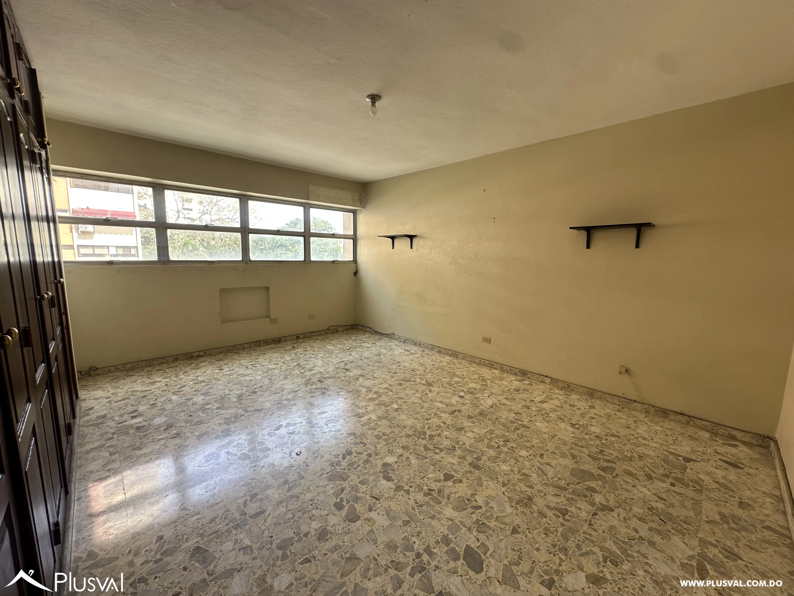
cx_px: 397
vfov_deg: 85.7
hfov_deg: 102.1
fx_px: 321
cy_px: 298
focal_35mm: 14
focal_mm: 2.22
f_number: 2.2
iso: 50
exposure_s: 1/99
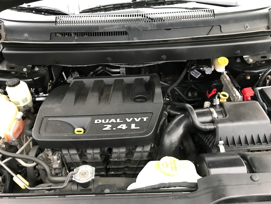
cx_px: 136
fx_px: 219
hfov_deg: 63.4
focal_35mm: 28
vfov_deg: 49.7
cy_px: 102
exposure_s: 1/15
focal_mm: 3.99
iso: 64
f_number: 1.8
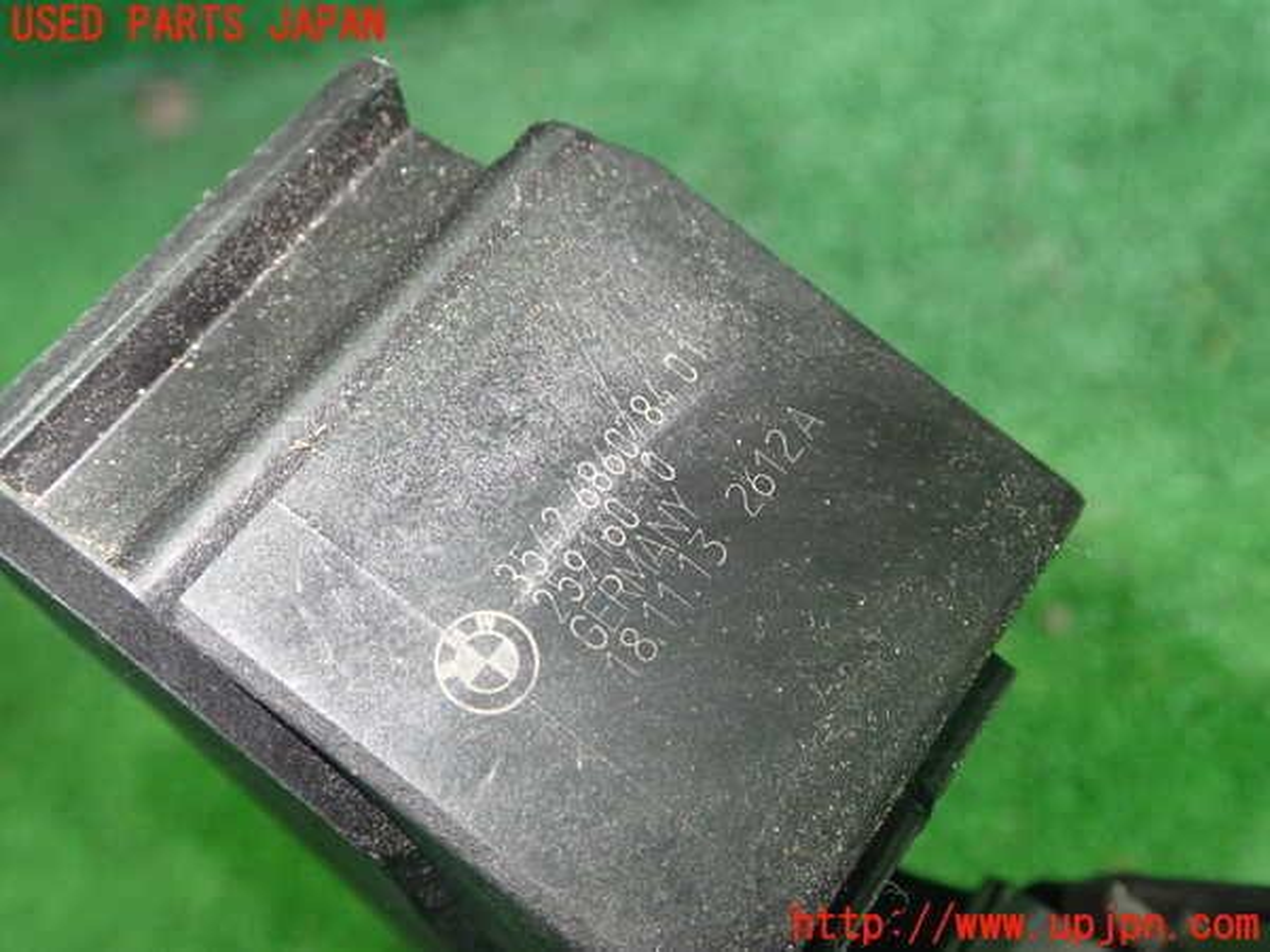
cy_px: 476
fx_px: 1394
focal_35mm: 38
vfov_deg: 37.7
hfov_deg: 49.0
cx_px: 635
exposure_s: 1/40
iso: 640
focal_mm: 6.83
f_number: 2.7
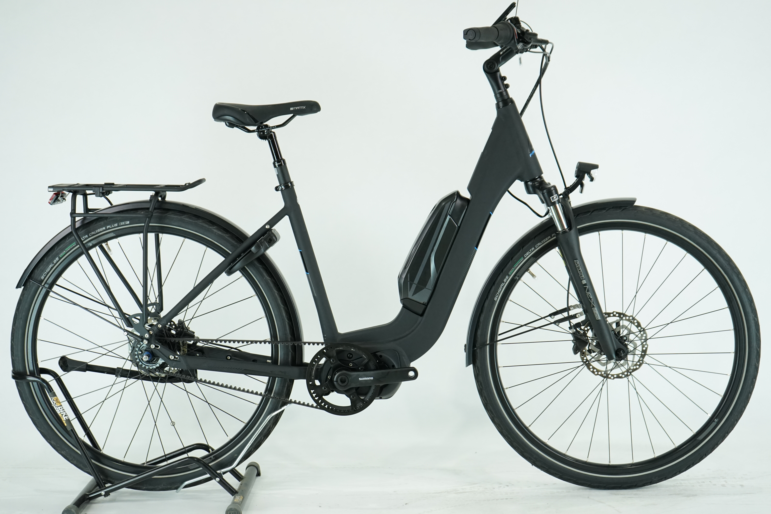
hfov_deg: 32.9
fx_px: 1306
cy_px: 257
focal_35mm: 61
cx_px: 386
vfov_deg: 22.3
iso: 1600
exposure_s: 1/200
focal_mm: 61
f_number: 5.6
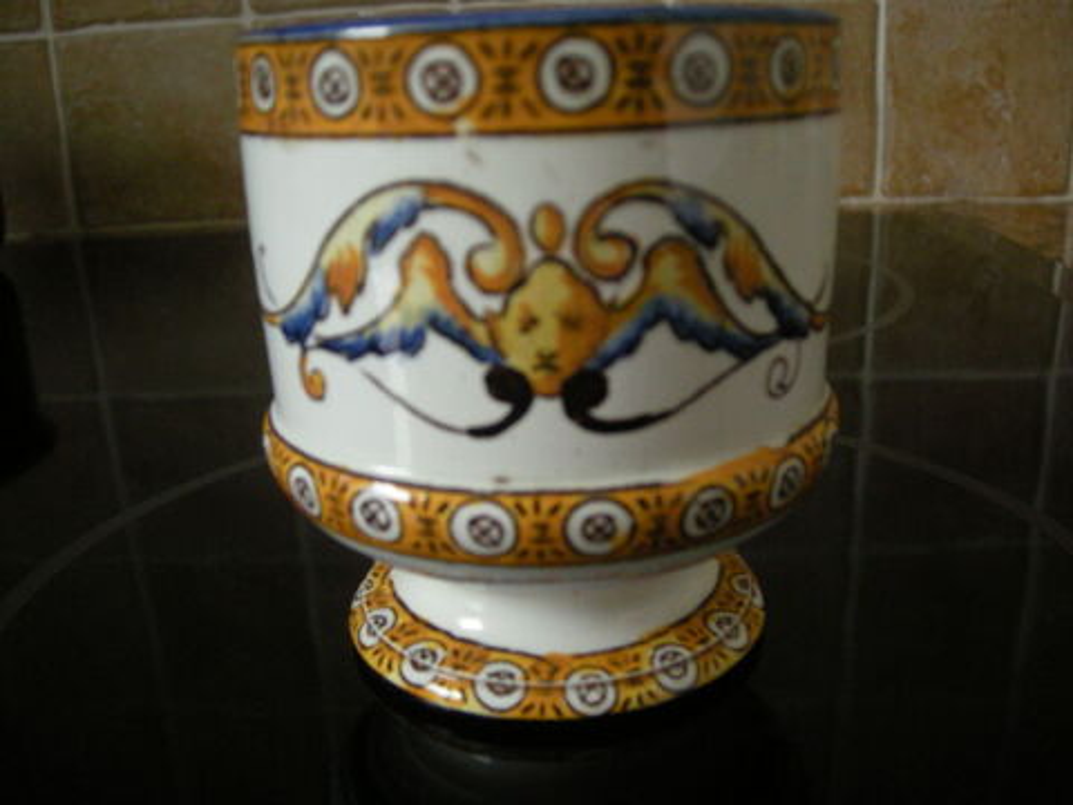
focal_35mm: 35
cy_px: 402
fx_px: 1085
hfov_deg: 52.6
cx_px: 536
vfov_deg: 40.7
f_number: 2.8
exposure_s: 1/60.2
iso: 284
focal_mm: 5.7
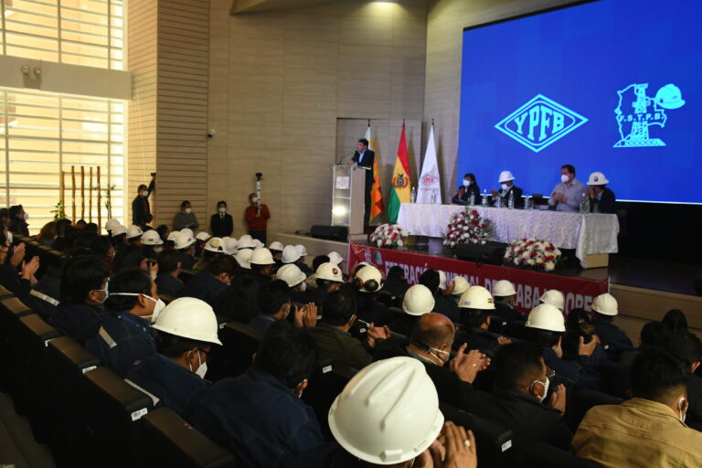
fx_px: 643
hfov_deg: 57.2
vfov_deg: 40.0
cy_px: 234
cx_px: 351
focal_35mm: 33
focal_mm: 22
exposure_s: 1/125
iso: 2000
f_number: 5.6
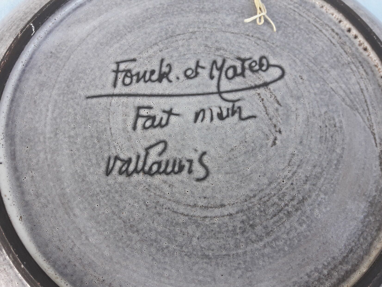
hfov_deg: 63.4
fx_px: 309
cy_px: 144
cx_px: 191
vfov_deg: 49.7
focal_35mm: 28
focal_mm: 3.7
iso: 50
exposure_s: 1/50
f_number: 1.9
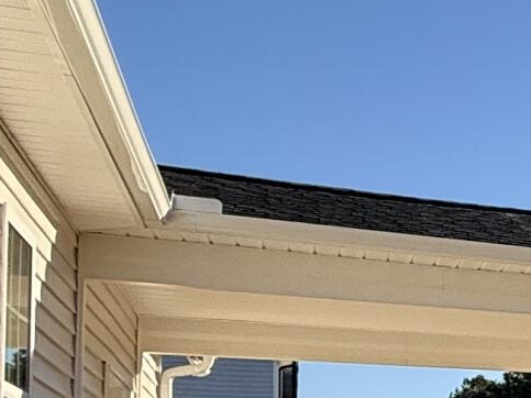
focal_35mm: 87
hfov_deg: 14.8
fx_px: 1334
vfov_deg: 16.3
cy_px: 465
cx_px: 1252
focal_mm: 2.22
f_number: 2.2
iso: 64
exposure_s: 1/1431
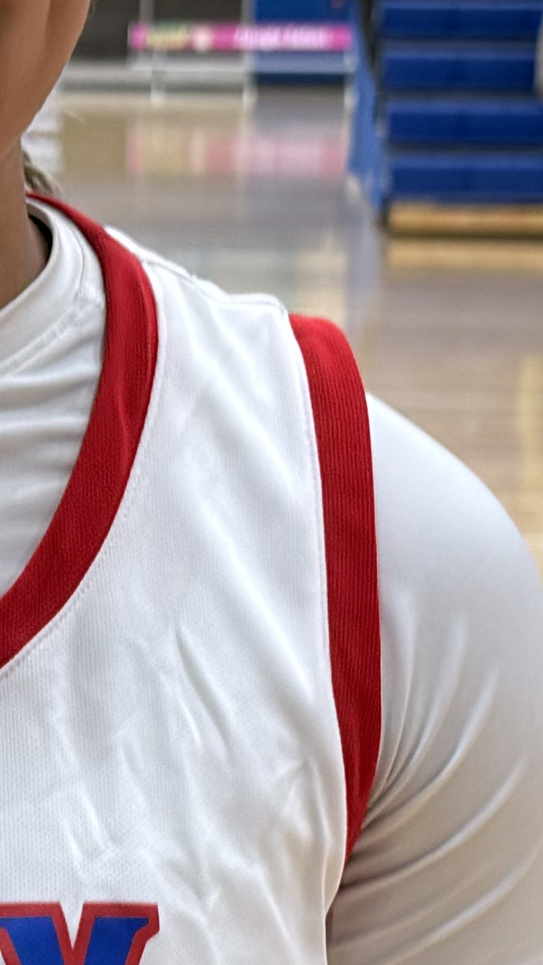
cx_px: -81
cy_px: 619
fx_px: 3303
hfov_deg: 9.3
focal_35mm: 129
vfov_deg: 16.6
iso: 160
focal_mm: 6.76
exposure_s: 1/60
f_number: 1.78
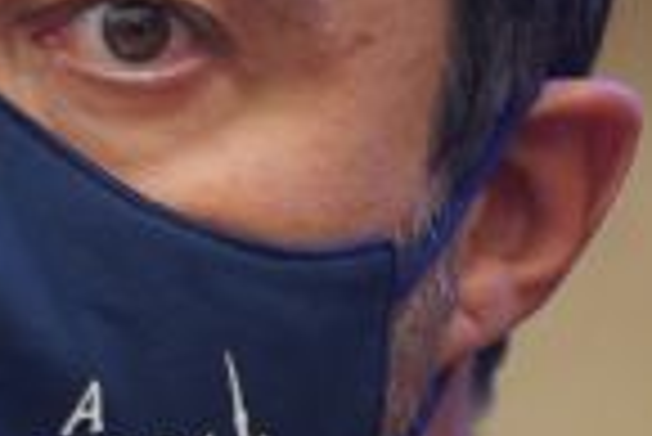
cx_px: 139
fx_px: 32106
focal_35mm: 1771
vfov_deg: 0.8
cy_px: 324
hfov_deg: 1.2
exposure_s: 1/125
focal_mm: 321
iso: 4000
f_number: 5.6
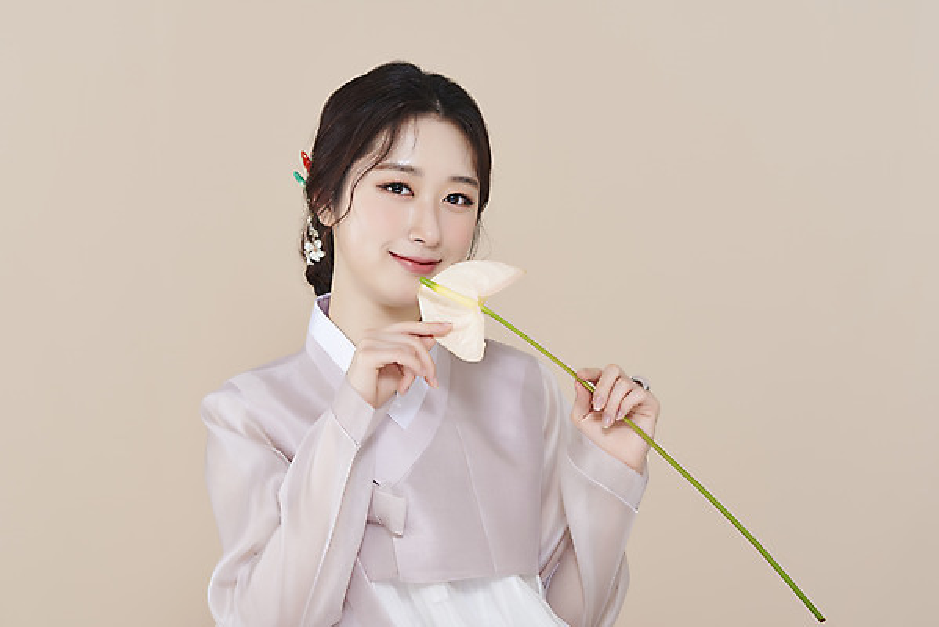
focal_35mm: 105
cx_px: 470
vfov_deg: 13.1
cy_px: 314
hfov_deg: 19.4
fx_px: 2740
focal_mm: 105
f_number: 11
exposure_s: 1/125
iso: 64
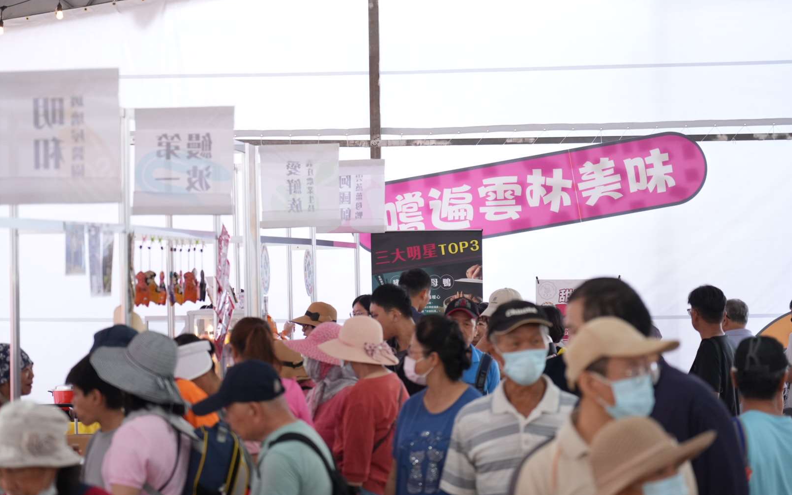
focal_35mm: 108
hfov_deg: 19.3
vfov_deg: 12.1
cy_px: 255
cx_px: 398
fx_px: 2332
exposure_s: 1/200
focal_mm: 105
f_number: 4
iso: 2000
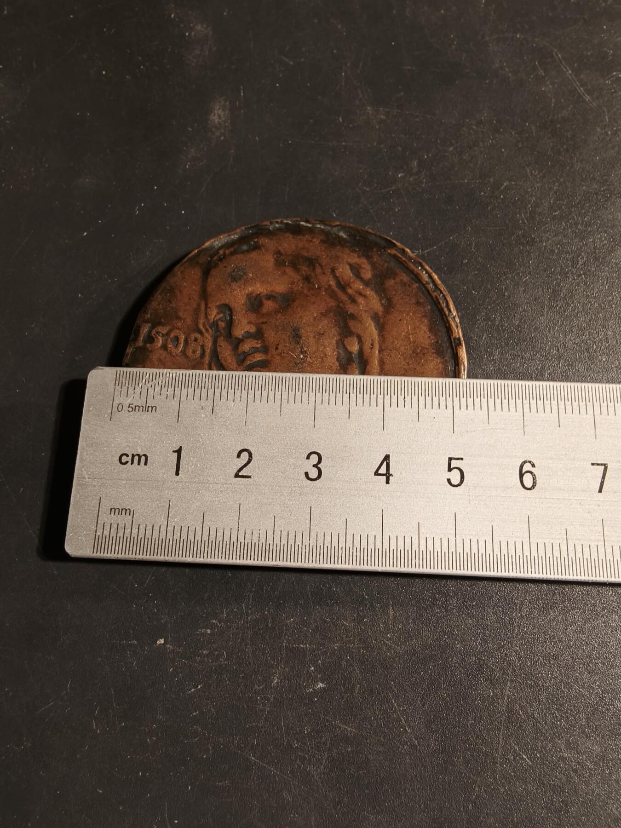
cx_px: 310
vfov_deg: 73.9
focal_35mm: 23
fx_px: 550
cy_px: 414
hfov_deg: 58.9
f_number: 2
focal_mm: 2.32
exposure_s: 1/100
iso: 160
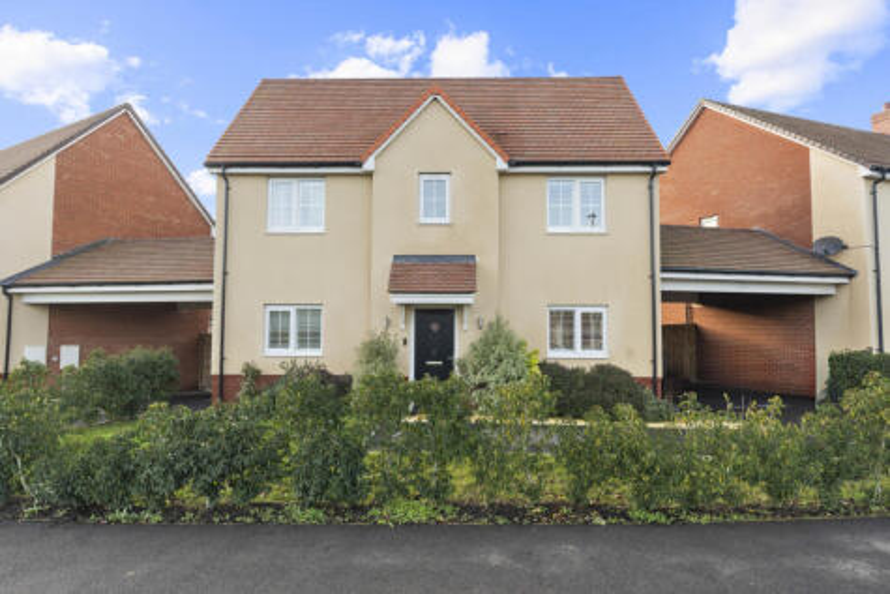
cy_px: 297
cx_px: 445
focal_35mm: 22
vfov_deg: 56.2
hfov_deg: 77.3
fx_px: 556
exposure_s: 1/100
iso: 320
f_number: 7.1
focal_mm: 22.5
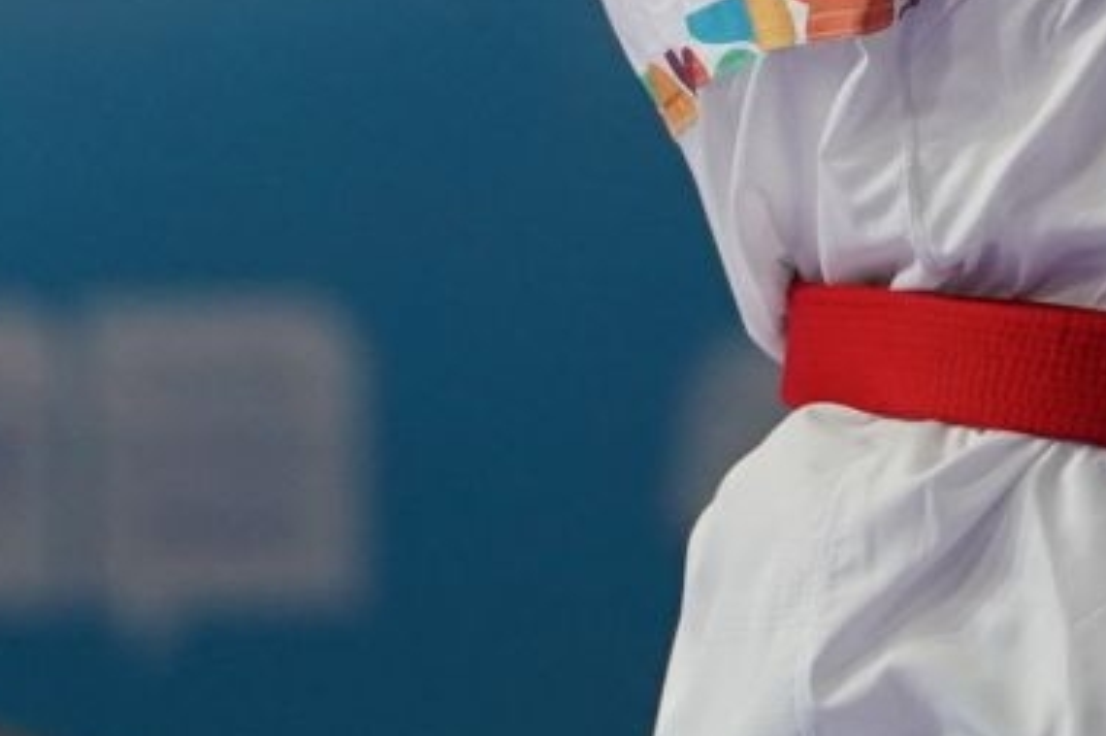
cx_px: 1575
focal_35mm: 1378
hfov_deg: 1.5
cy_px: -602
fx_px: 42315
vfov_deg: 1.0
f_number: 2.8
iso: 1000
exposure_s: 1/1000
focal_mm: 194
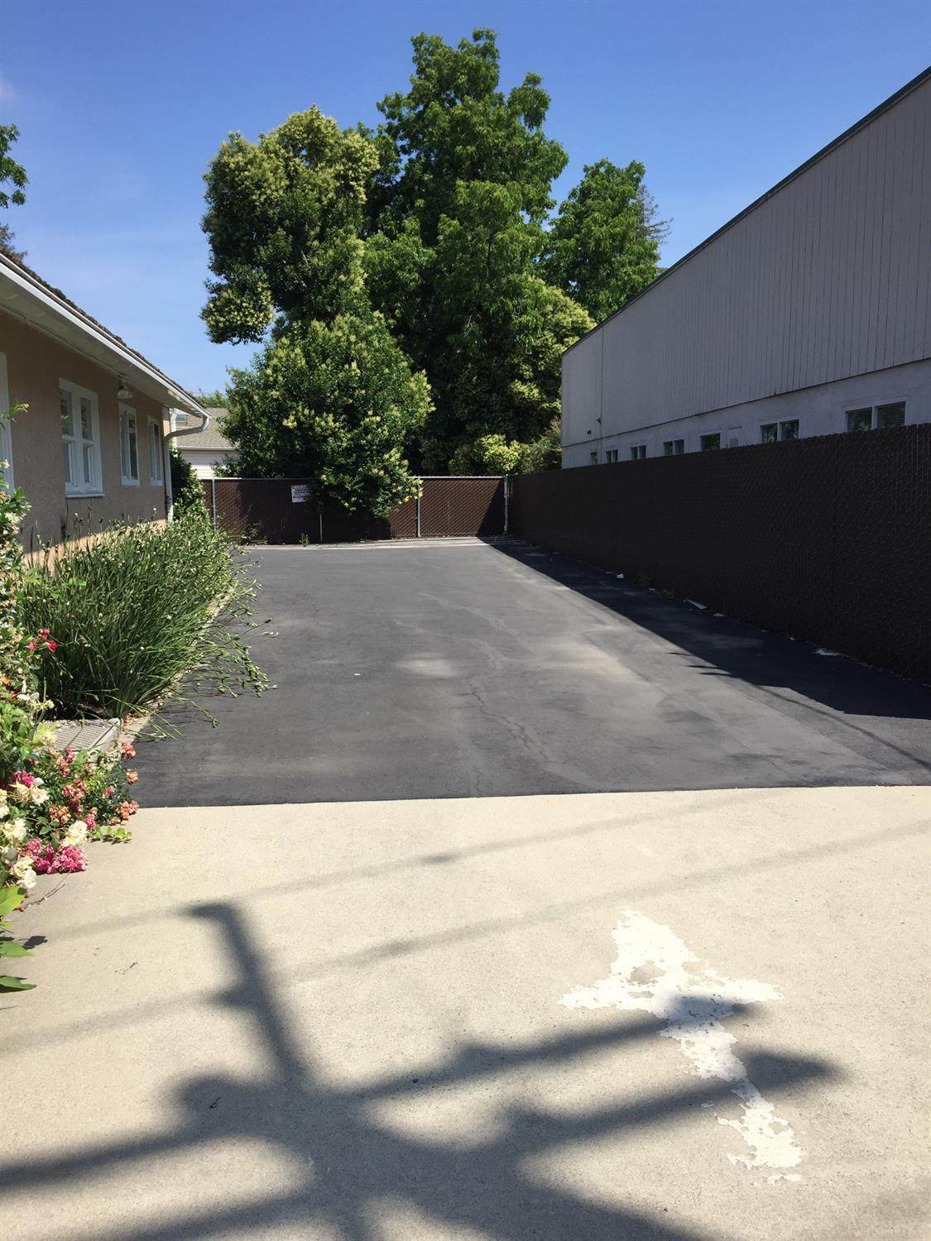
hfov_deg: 48.2
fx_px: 1040
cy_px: 620
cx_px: 466
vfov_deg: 61.7
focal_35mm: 29
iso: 32
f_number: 2.2
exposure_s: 1/1799
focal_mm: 4.15
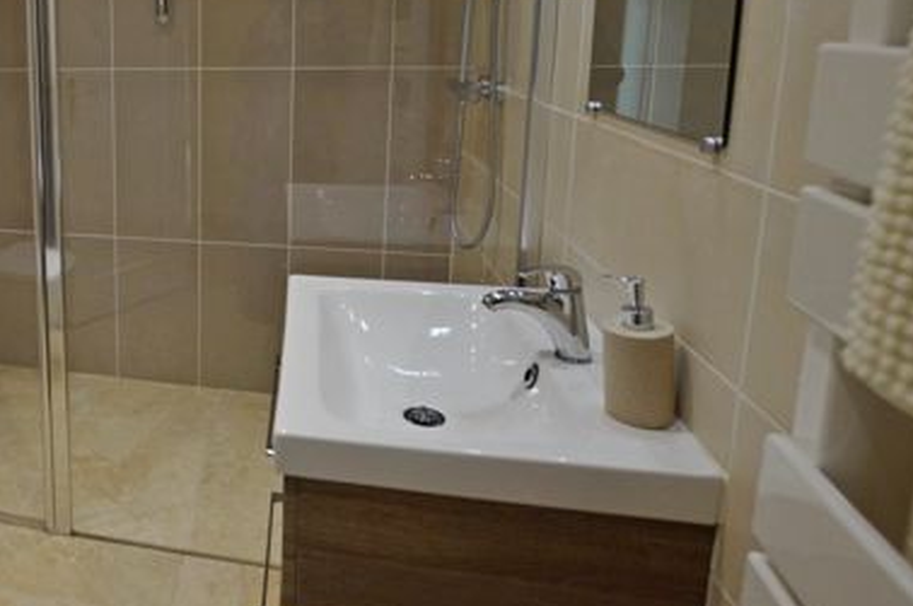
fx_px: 709
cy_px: 145
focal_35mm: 28
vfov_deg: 44.6
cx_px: 76
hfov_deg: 55.8
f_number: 4.5
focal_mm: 10
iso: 400
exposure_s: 1/80
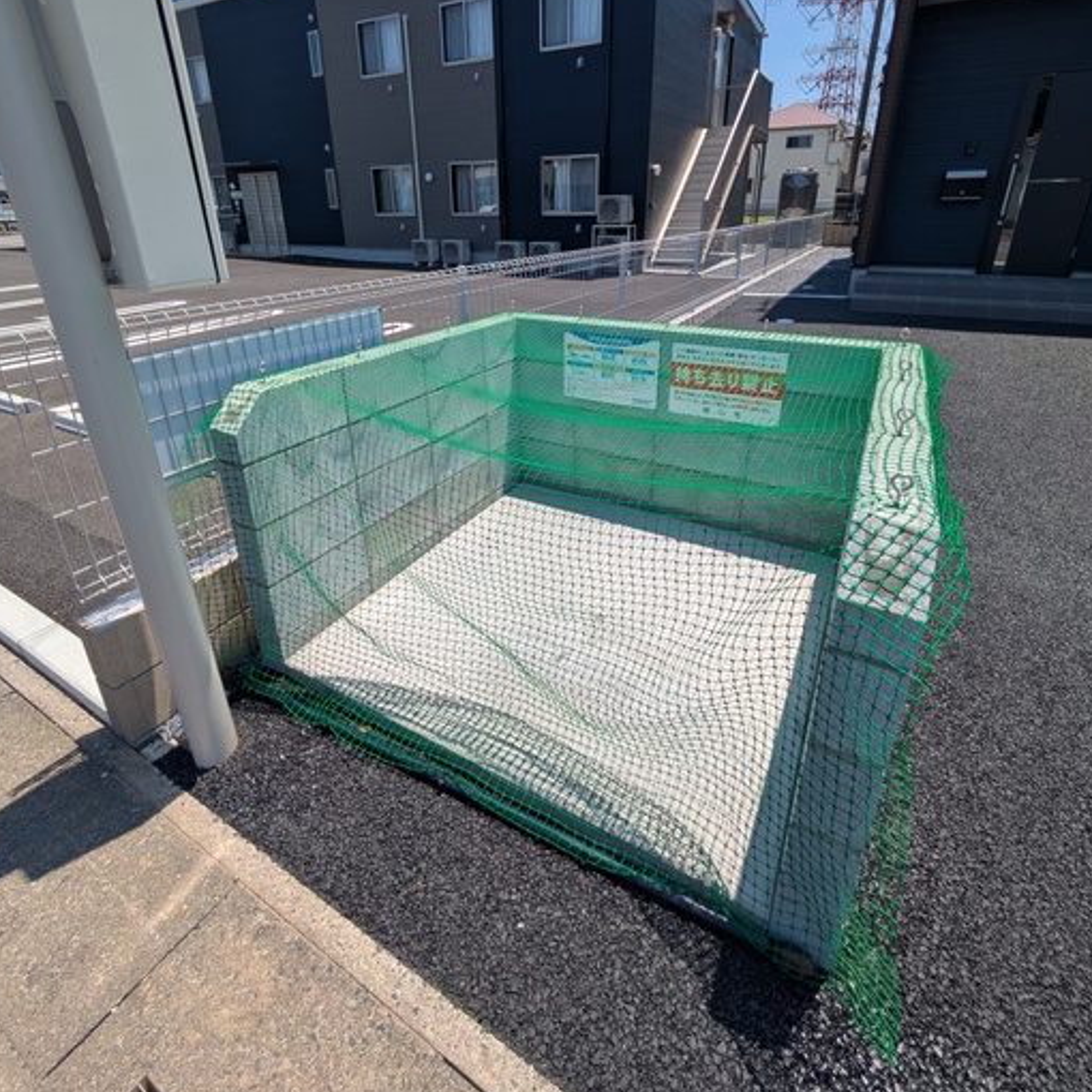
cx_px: 544
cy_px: 445
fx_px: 607
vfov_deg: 83.1
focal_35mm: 17
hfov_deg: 84.0
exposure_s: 1/1887
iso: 46
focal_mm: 1.83
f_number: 2.2
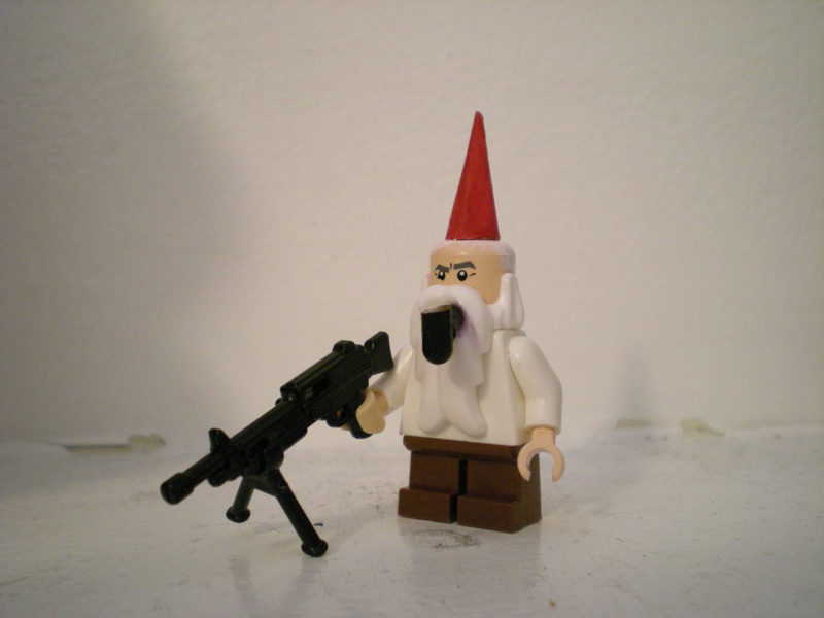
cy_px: 309
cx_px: 412
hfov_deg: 49.0
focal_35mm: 38
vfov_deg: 37.7
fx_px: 905
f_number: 3.1
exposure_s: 1/8
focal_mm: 6.3
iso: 384
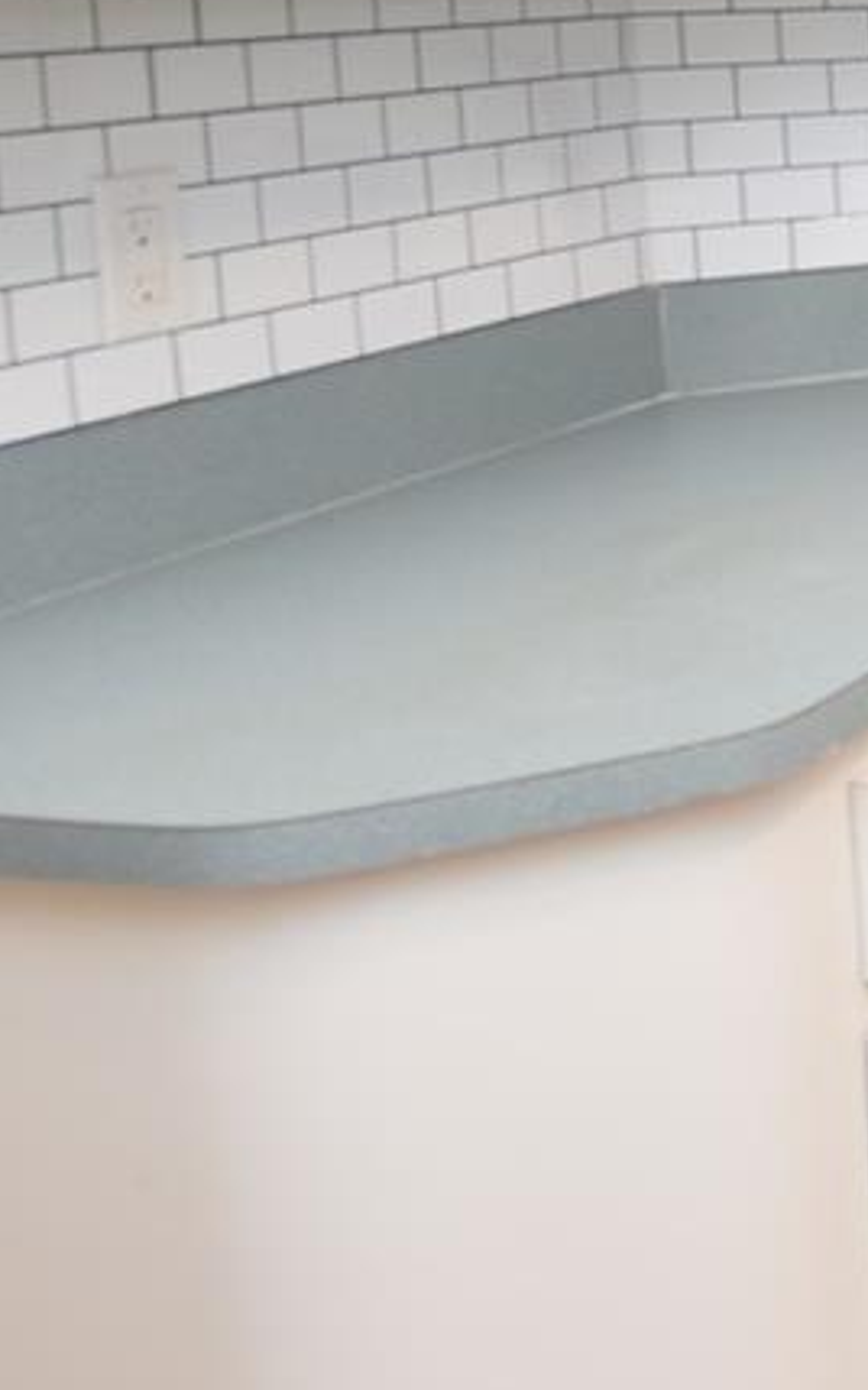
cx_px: 1810
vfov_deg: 34.3
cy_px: 227
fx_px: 2158
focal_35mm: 57
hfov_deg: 16.4
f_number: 4
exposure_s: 1/60
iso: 200
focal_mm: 10
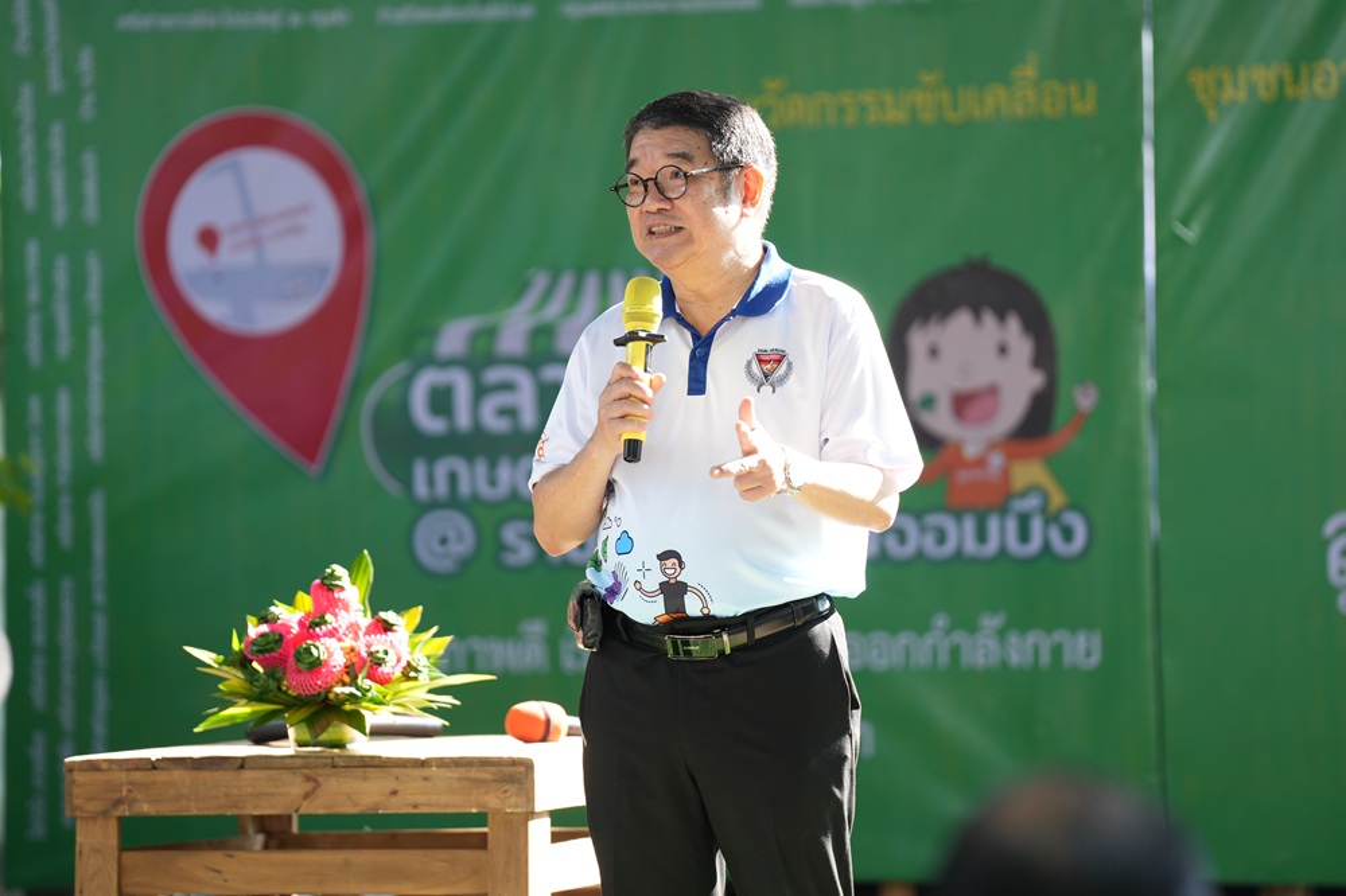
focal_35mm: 194
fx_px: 7251
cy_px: 448
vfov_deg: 7.1
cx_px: 673
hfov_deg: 10.6
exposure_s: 1/125
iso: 160
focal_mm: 194
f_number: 2.8
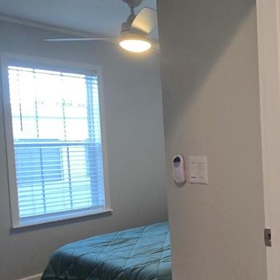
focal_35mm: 37
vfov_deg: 44.8
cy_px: 157
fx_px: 339
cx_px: 335
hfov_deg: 35.5
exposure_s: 1/60
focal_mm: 2.2
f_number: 2.2
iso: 80
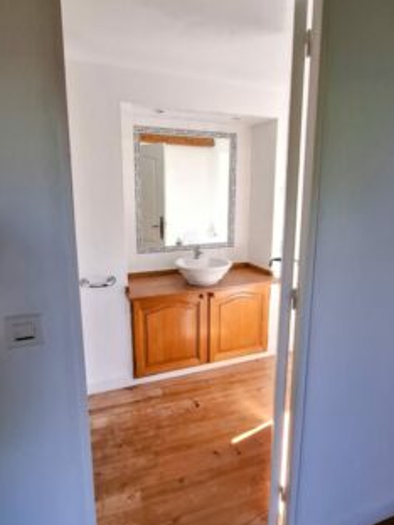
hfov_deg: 66.0
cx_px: 194
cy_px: 254
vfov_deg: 81.7
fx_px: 304
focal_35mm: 20
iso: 40
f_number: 2.2
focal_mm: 1.74
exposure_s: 1/60
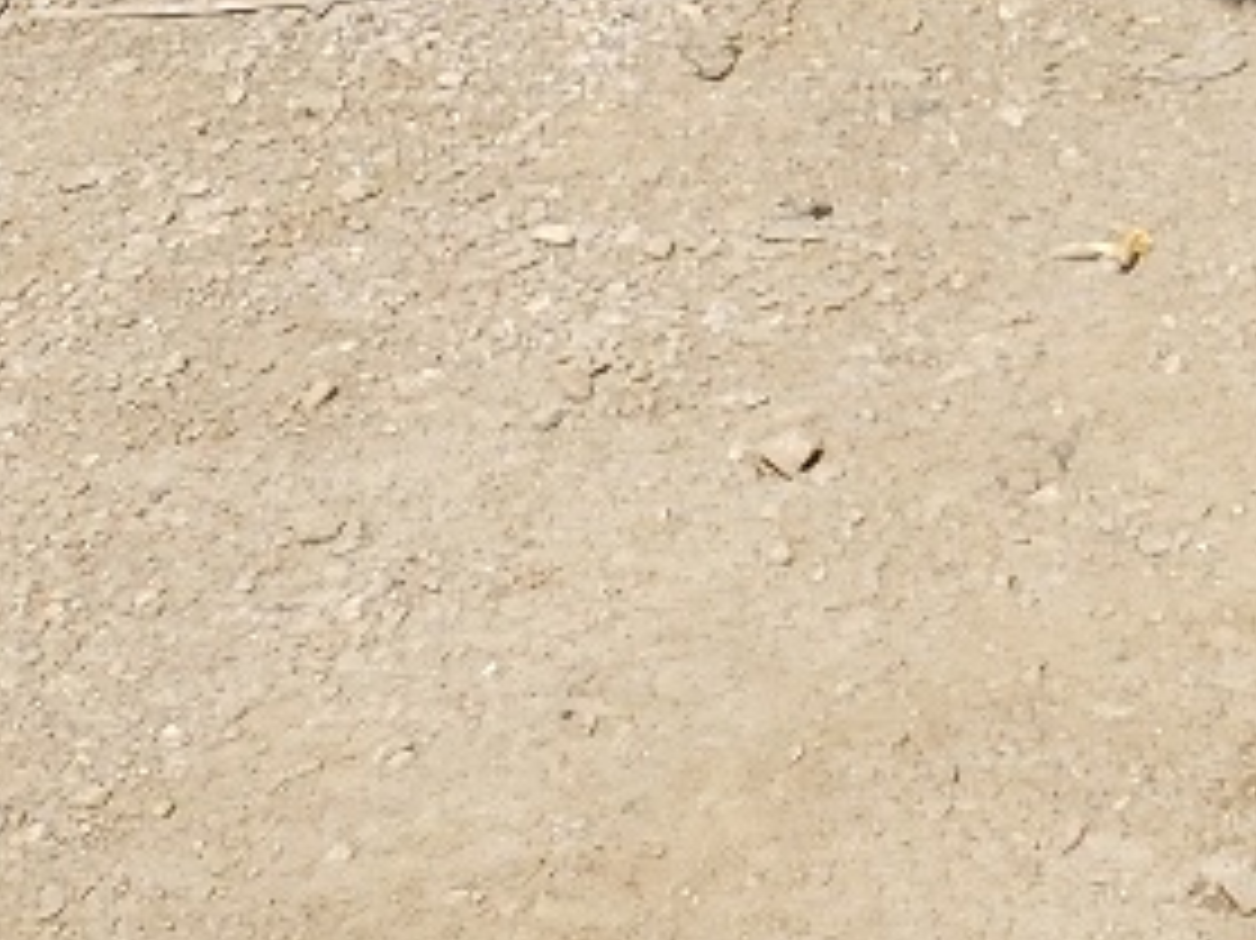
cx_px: 3021
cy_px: -1318
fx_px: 5404
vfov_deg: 9.0
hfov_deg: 11.1
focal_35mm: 149
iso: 50
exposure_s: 1/2500
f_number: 1.5
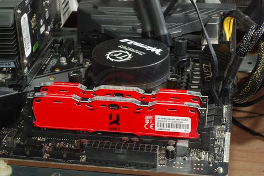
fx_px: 551
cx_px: 132
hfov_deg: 27.0
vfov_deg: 18.2
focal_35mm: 75
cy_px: 88
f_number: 16
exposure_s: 1/60
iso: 250
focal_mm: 50
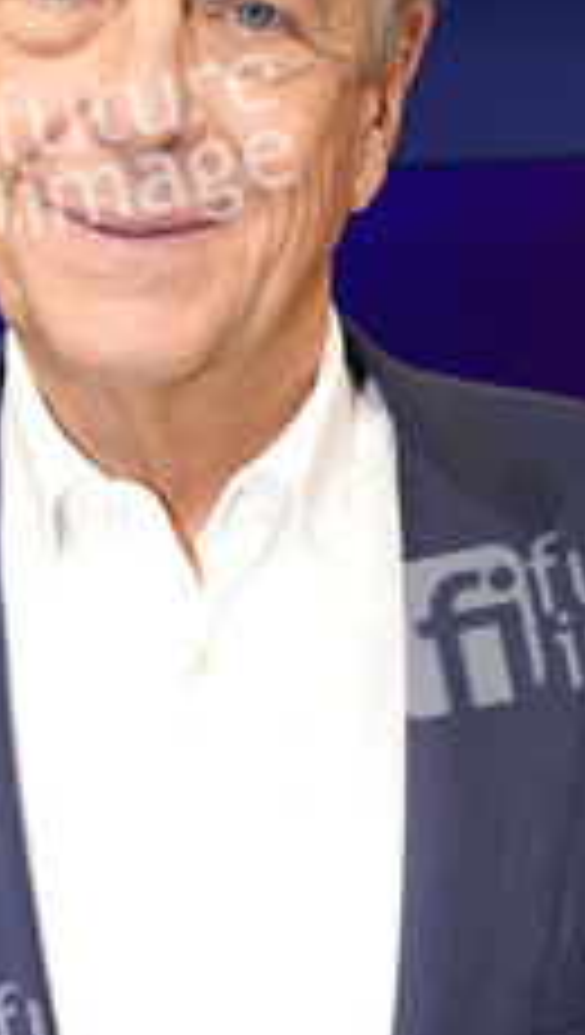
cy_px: 387
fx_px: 1649
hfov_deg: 20.1
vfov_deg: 34.7
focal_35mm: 60
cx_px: 194
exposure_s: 1/125
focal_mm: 33
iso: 2000
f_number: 5.6
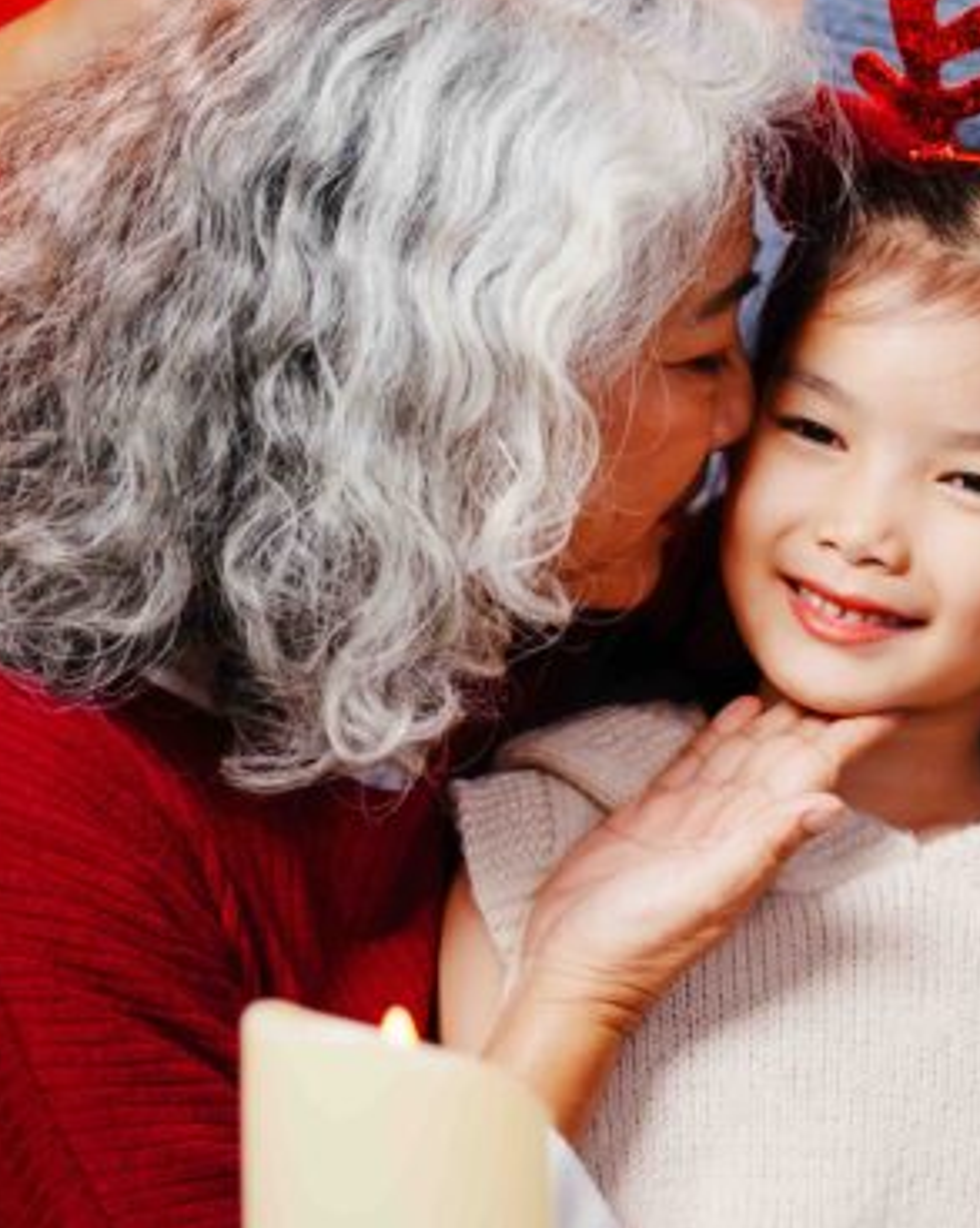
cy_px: 607
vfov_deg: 14.7
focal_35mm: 131
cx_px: 1177
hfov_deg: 11.5
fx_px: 4755
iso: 400
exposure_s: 1/125
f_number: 3.2
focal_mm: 50
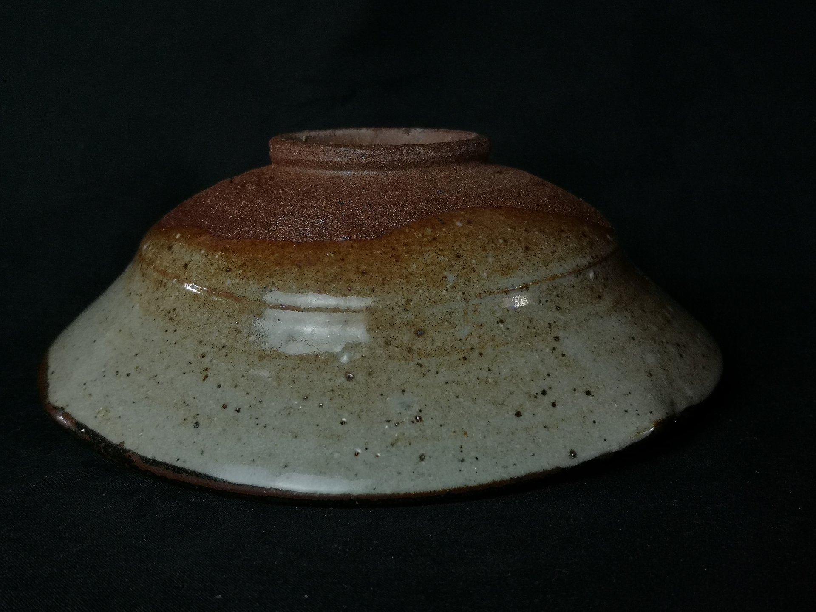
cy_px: 306
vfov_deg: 36.0
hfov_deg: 46.8
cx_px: 408
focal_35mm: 40
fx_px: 943
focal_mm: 3.95
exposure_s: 1/60
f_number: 1.8
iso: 100
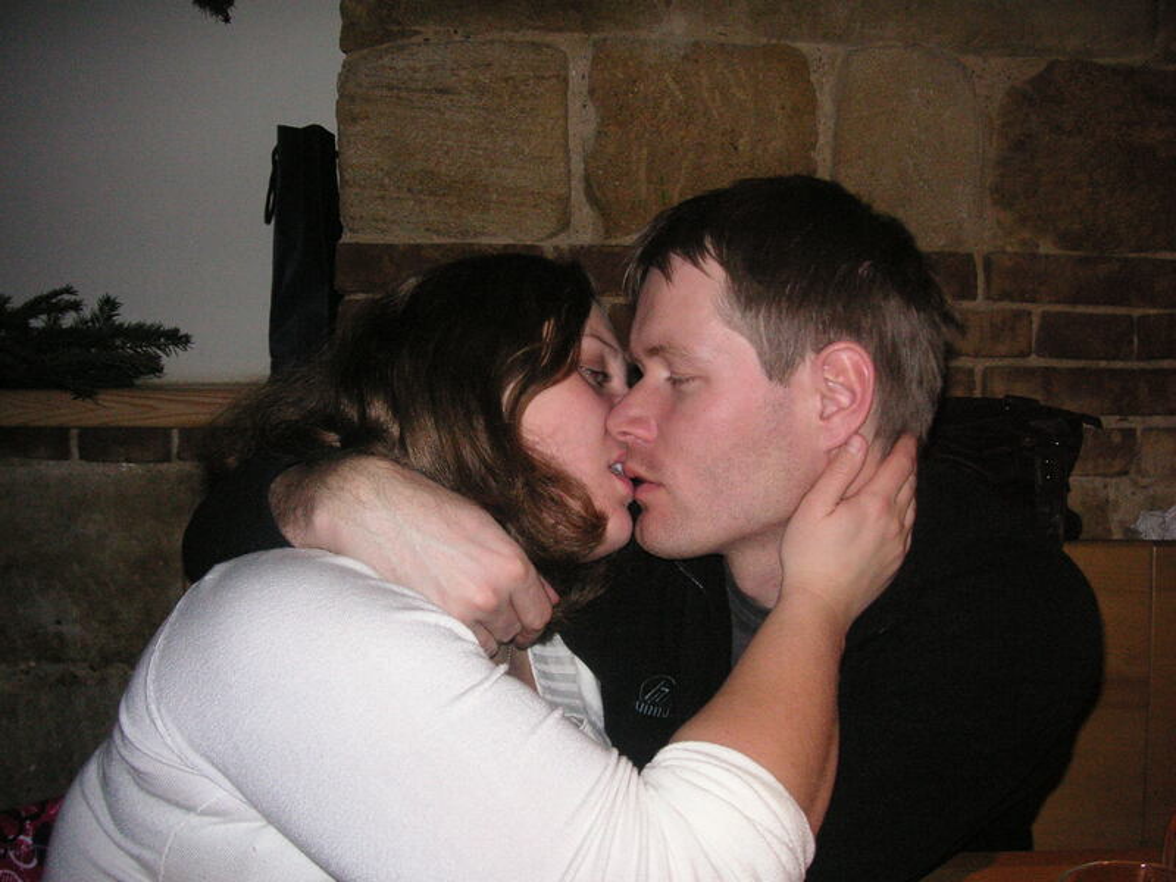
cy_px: 441
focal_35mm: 37
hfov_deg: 50.1
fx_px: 1257
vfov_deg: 38.7
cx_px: 588
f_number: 2.8
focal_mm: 6.1
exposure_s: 1/45
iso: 160
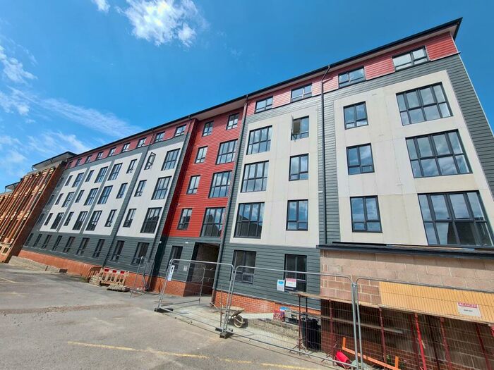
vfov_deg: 89.9
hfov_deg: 106.2
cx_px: 247
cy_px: 185
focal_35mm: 13
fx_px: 186
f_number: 2.2
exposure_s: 1/1504
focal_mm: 2.2
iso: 50
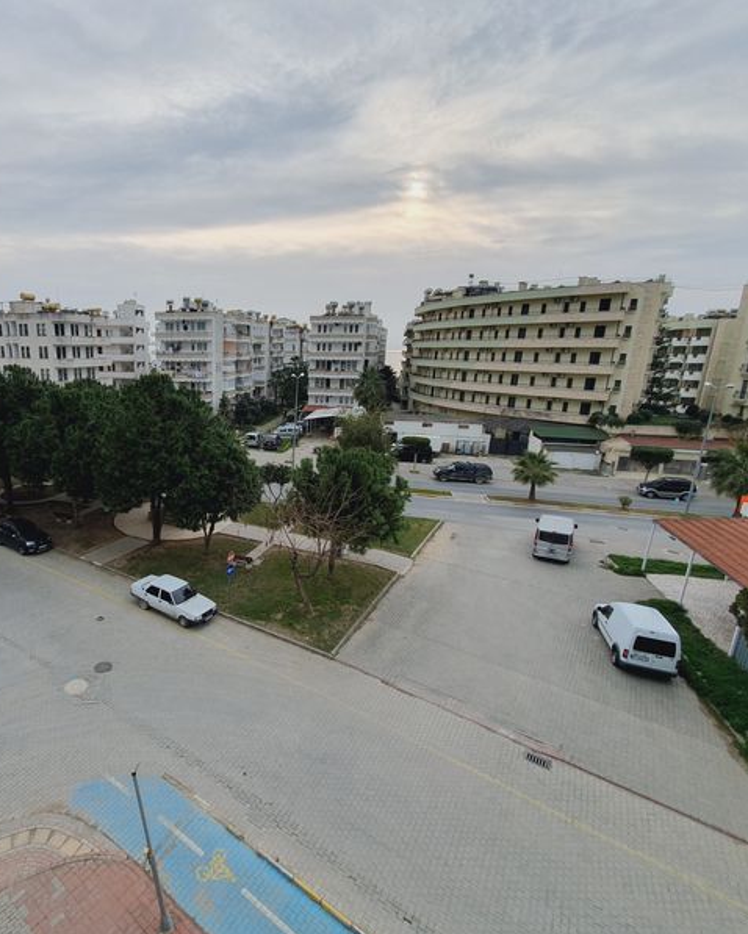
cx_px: 227
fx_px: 470
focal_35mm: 17
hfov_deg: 73.7
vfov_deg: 89.6
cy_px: 468
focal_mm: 1.8
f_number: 2.2
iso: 50
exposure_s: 1/464
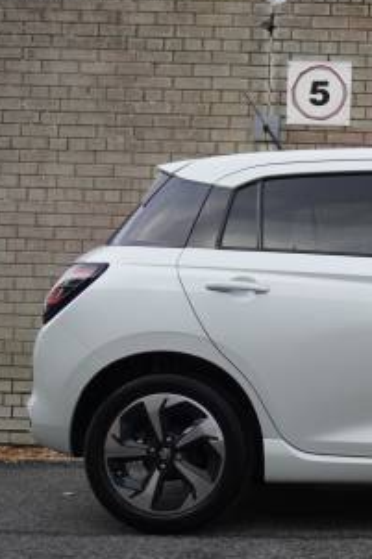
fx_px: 1381
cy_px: 307
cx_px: 552
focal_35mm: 89
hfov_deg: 14.4
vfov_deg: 22.9
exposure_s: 1/160
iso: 500
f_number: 4.5
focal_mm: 28
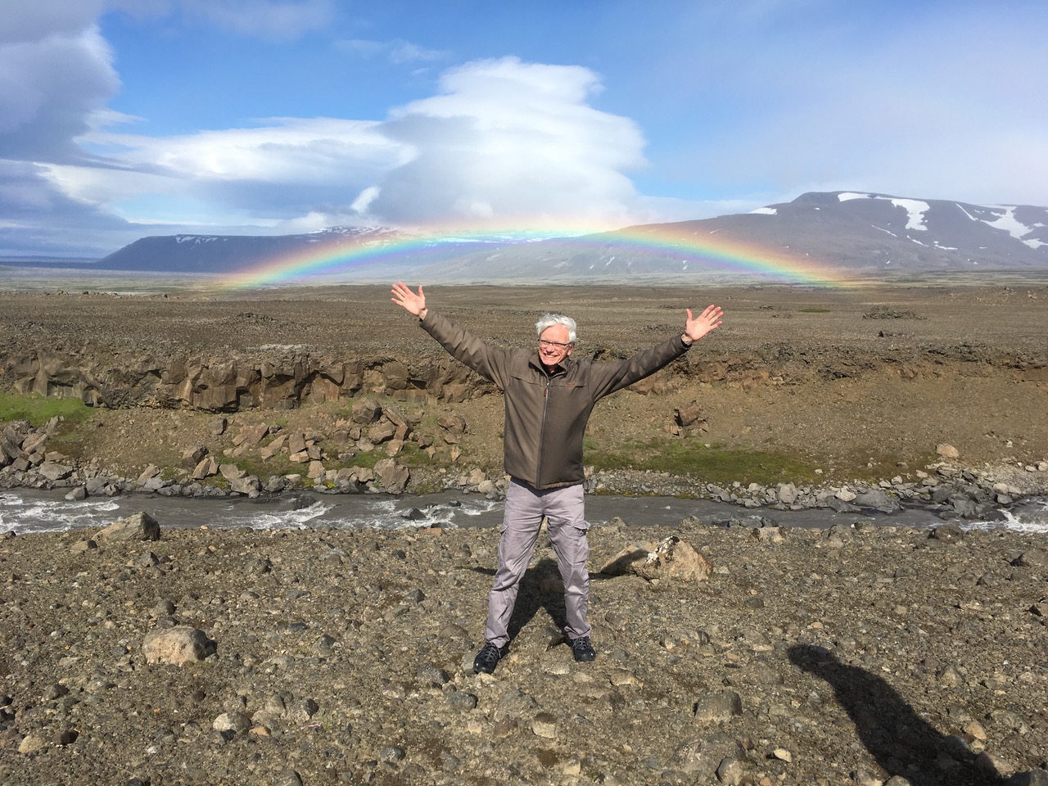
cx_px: 524
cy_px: 393
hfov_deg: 61.7
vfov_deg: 48.2
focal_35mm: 29
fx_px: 878
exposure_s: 1/2079
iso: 25
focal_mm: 4.15
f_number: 2.2
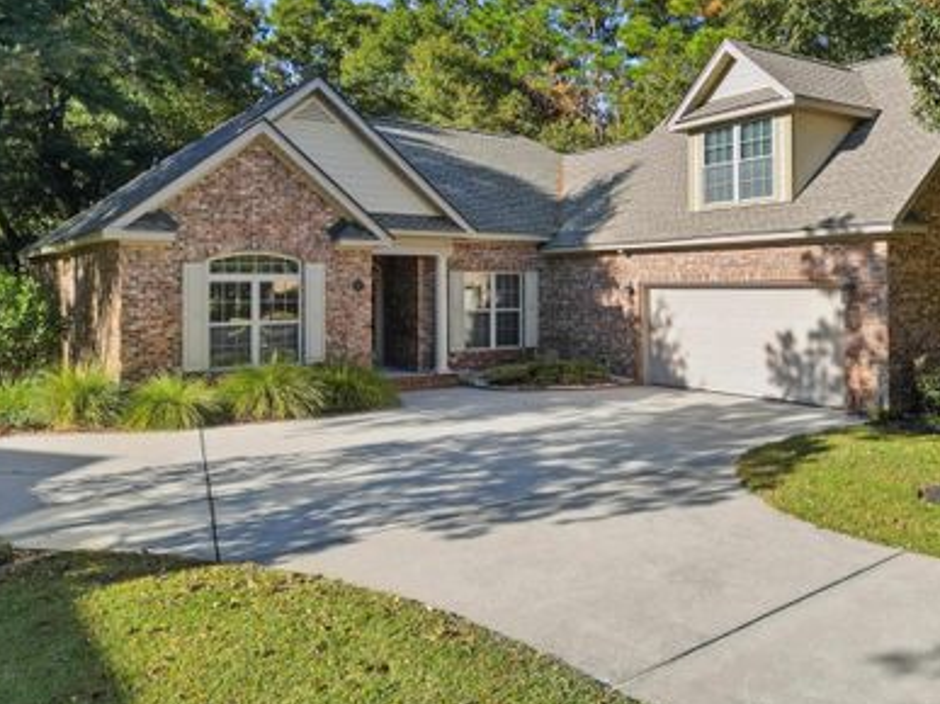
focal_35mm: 31
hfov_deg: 57.7
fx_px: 842
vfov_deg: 45.1
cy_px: 277
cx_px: 581
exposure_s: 1/3000
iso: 100
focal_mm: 6.7
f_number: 1.7
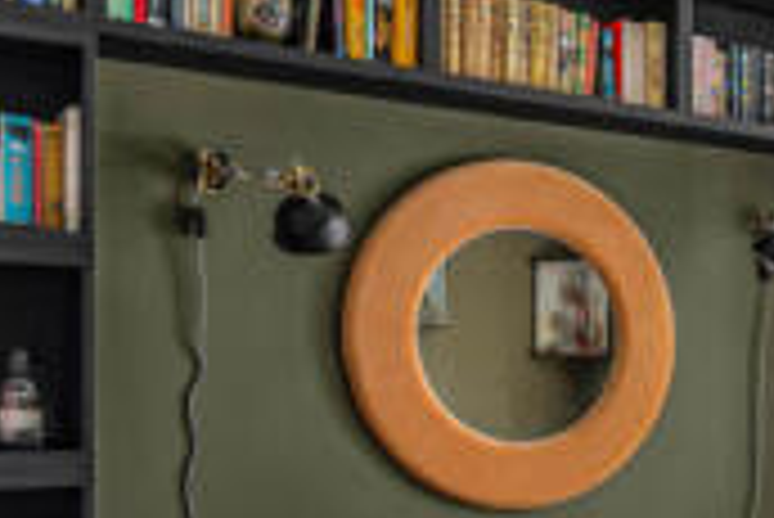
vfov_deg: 22.0
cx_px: 889
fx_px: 1313
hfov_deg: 29.1
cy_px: 430
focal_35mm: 61
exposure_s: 4
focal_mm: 16
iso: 100
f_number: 8
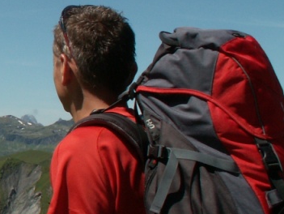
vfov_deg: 14.5
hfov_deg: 17.6
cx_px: -124
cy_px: 76
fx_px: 838
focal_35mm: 102
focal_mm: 5.86
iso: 50
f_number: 7.1
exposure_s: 1/250
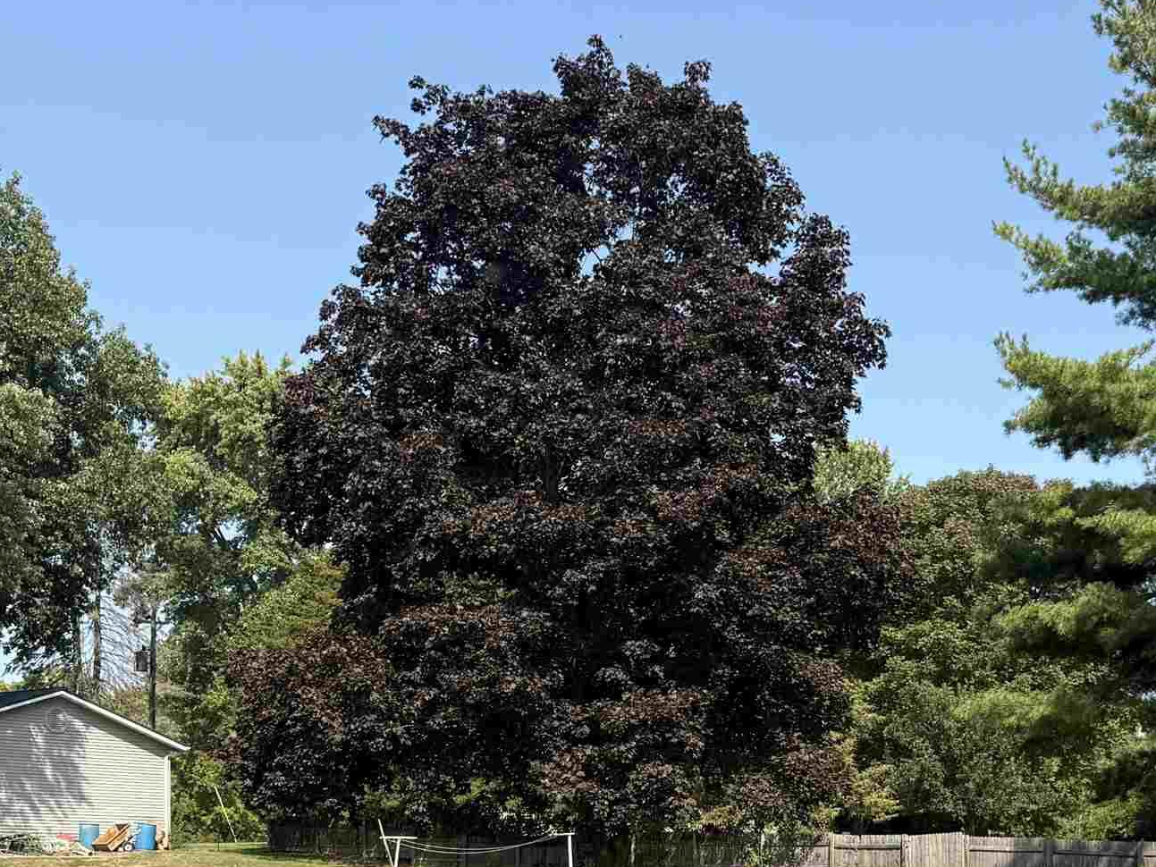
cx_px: 757
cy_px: 921
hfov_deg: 33.5
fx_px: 1904
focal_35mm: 57
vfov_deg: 24.2
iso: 80
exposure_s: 1/2611
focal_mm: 6.76
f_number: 1.78
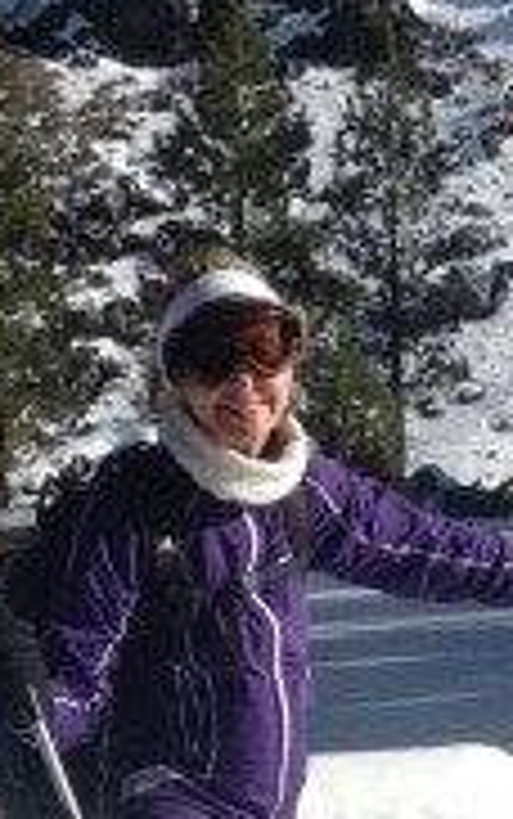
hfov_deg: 10.6
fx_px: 2747
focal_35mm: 123
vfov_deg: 16.7
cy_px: 754
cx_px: 441
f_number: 2.4
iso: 50
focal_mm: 4.12
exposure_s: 1/2584
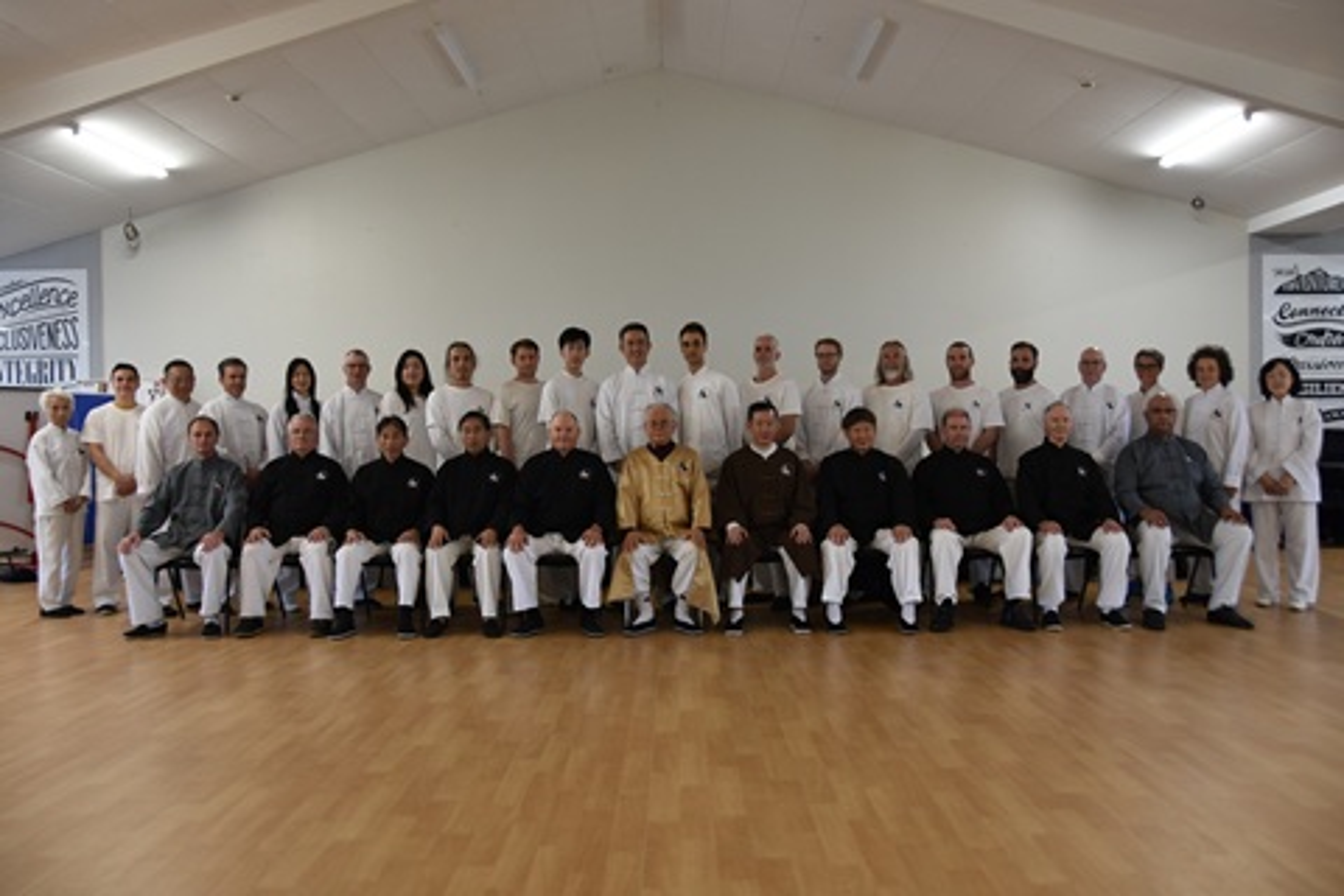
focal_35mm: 30
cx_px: 672
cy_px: 448
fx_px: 1120
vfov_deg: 43.6
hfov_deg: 61.9
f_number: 3.8
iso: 400
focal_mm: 20
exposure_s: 1/60
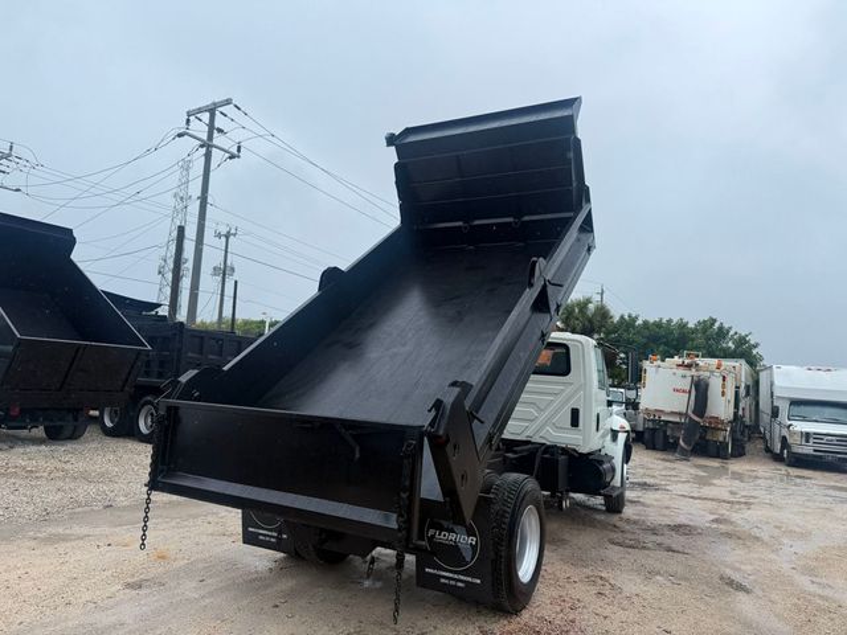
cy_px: 318
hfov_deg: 71.6
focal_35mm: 24
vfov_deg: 56.8
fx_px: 587
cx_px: 424
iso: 80
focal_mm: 6.76
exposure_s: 1/2445
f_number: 1.78
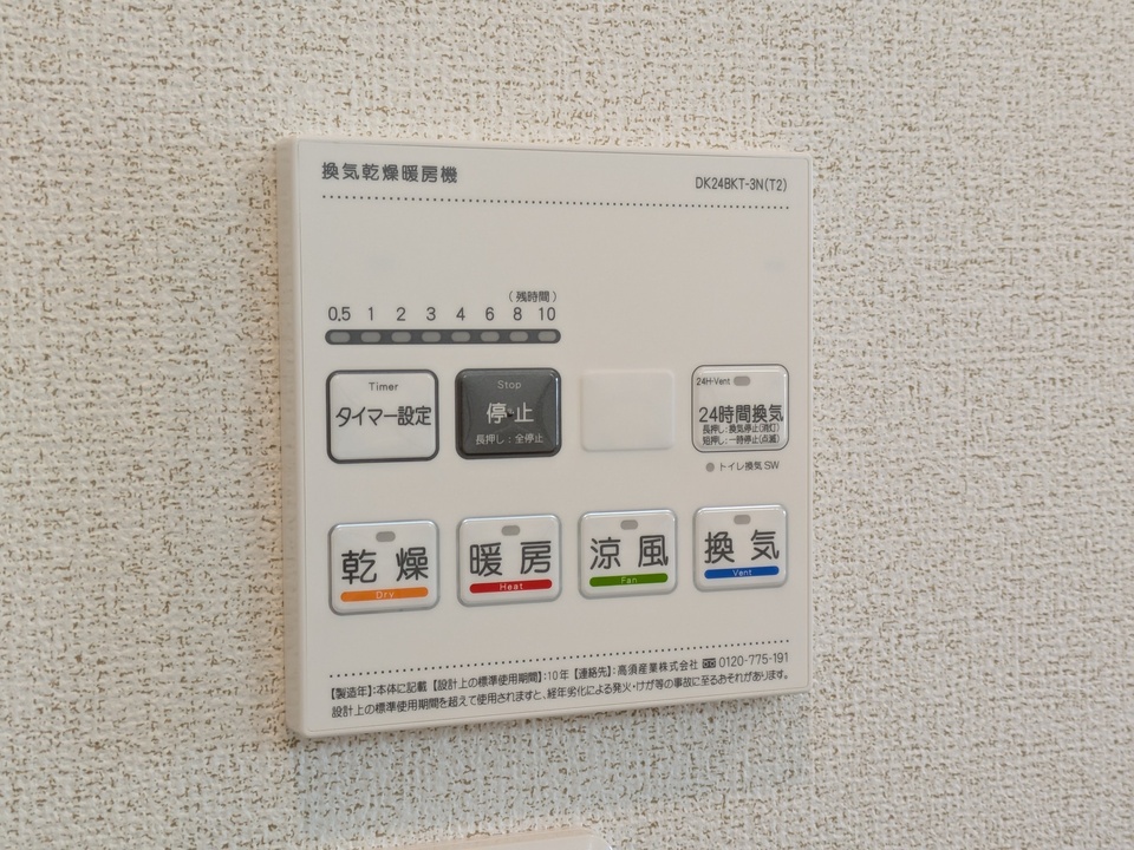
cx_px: 567
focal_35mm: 51
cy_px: 425
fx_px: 1671
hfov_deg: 37.5
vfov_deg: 28.6
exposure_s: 1/40
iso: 65
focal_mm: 5.43
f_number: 1.89
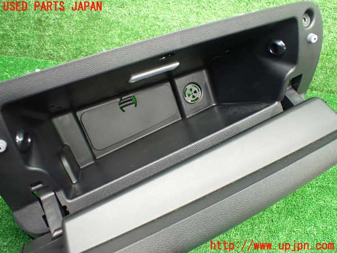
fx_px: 292
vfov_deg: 46.8
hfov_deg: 60.0
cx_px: 168
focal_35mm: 30
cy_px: 126
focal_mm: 5.4
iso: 800
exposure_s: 1/40
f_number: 2.3
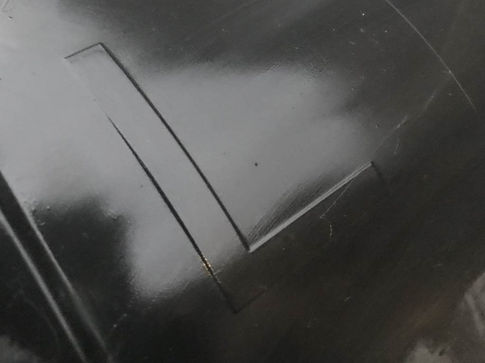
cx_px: 242
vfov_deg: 49.7
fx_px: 392
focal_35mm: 28
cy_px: 182
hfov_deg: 63.4
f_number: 1.8
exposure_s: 1/4
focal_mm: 3.99
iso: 160
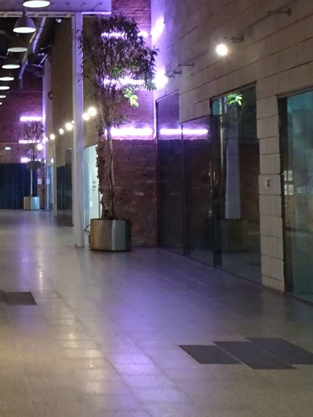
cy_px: 119
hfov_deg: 22.6
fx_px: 735
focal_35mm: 61
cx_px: -37
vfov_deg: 31.3
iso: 640
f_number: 3.5
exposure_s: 1/30
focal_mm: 4.1
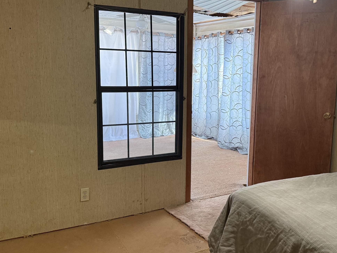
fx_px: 370
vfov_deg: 37.7
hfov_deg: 48.4
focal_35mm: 38
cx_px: 214
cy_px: 129
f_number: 1.78
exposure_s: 1/120
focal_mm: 6.76
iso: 320
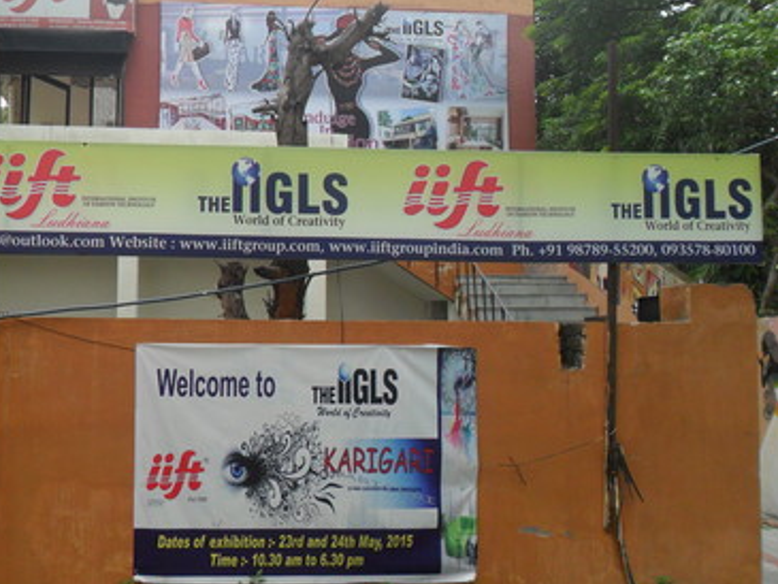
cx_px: 249
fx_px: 832
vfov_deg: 38.7
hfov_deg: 49.1
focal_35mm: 37
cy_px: 291
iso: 80
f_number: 3.5
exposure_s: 1/180
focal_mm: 4.9
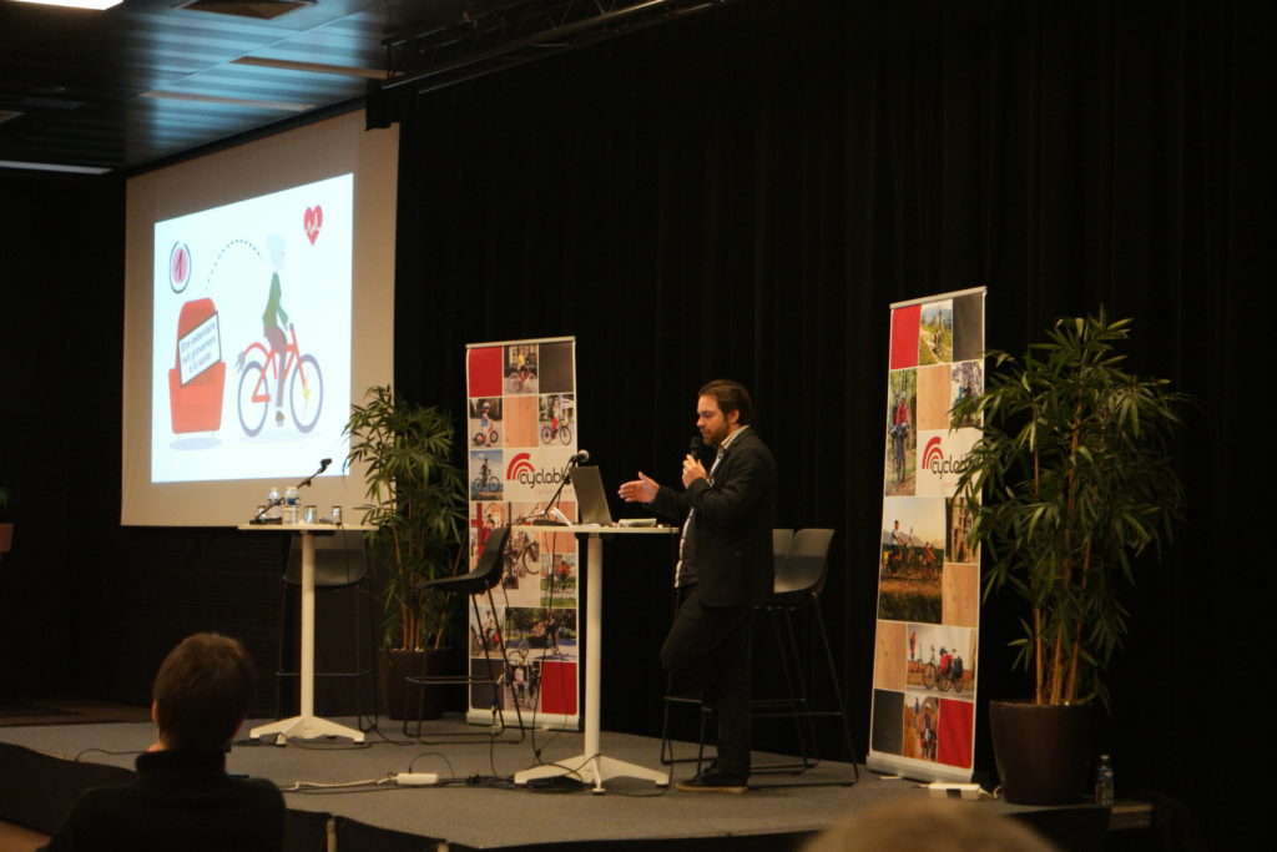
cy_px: 426
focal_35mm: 77
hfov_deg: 26.3
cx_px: 638
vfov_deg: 17.7
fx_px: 2732
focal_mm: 50
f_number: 5.6
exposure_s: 1/25
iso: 3200
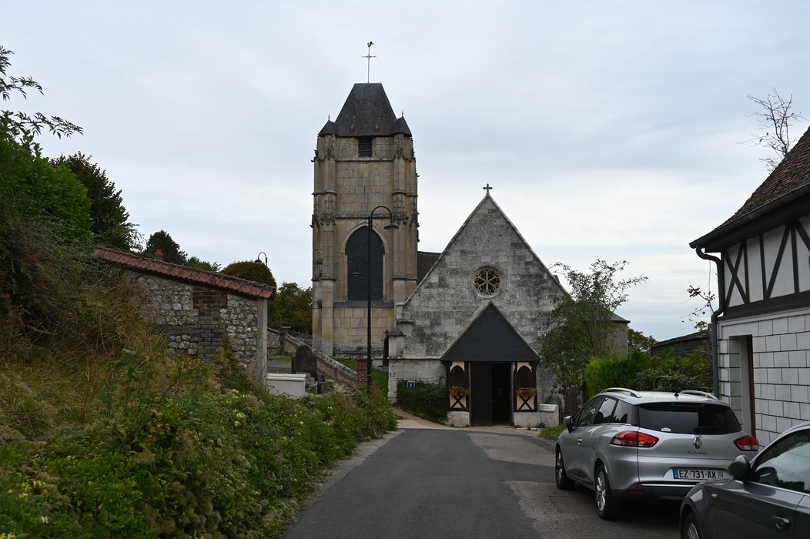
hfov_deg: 51.9
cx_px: 405
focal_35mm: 37
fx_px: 832
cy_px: 270
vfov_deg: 35.9
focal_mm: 37
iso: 100
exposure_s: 1/320
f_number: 6.3
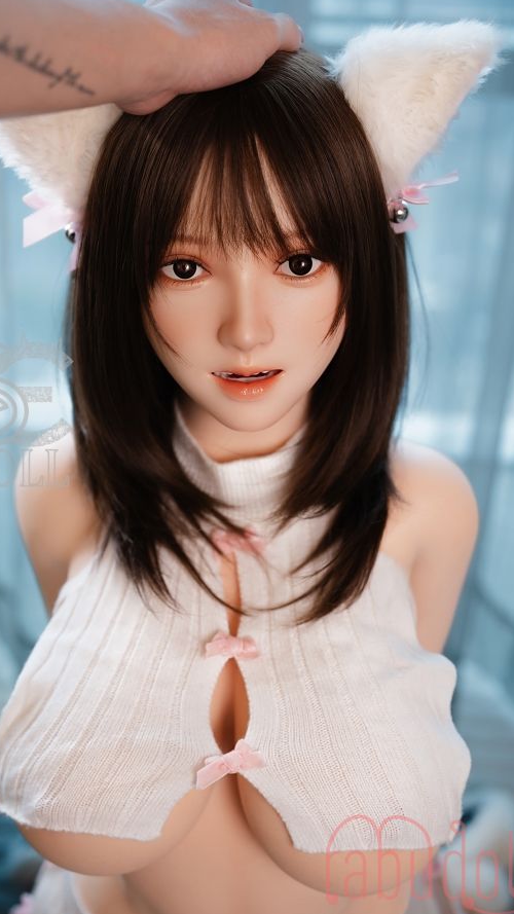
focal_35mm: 53
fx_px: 1284
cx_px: 235
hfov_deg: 22.6
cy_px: 454
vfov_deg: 39.2
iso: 200
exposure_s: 1/60
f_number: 2.8
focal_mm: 50
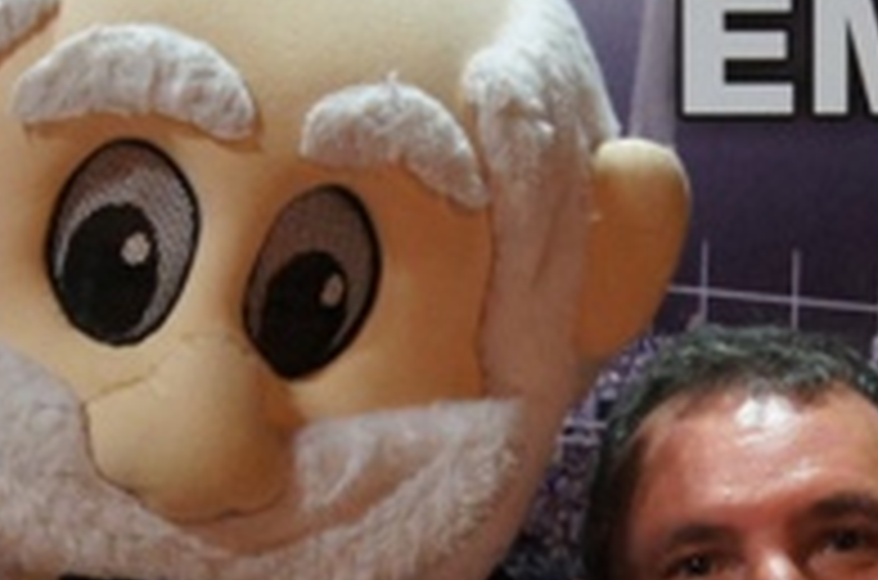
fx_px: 4648
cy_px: 839
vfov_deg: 7.1
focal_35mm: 191
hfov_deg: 10.7
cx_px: 869
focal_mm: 31
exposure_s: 1/40
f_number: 4
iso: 1600
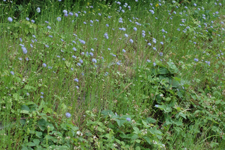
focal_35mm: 90
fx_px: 562
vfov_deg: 15.2
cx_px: 112
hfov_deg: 22.6
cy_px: 75
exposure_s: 1/100
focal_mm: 60
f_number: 5
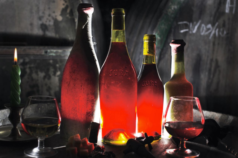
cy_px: 79
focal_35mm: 50
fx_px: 330
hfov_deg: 39.6
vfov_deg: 27.0
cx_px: 119
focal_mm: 50
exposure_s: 1/250
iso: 200
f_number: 4
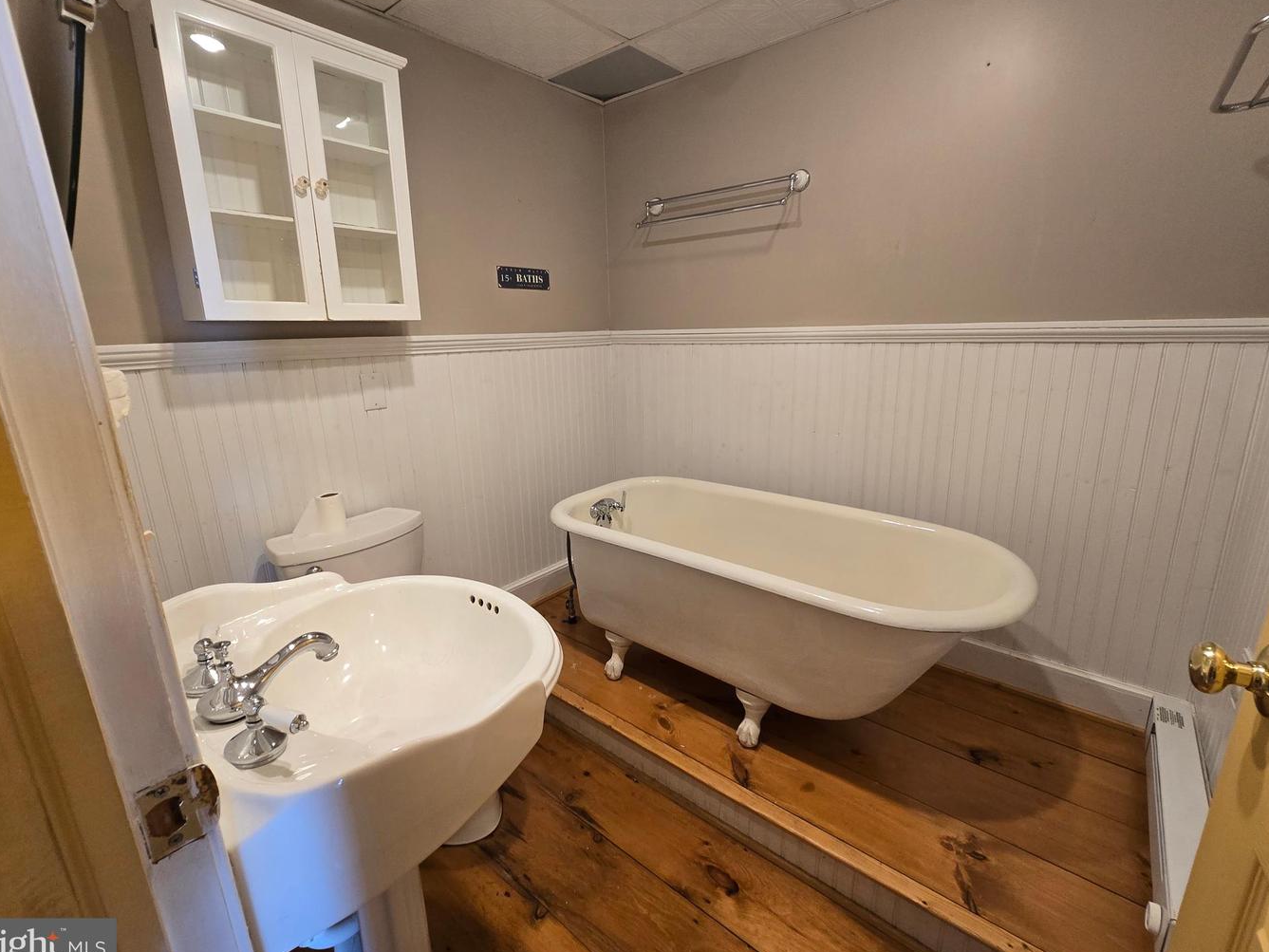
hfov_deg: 102.1
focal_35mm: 14
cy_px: 460
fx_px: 513
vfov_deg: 85.7
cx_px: 633
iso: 200
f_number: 2.2
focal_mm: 2.2
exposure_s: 1/60
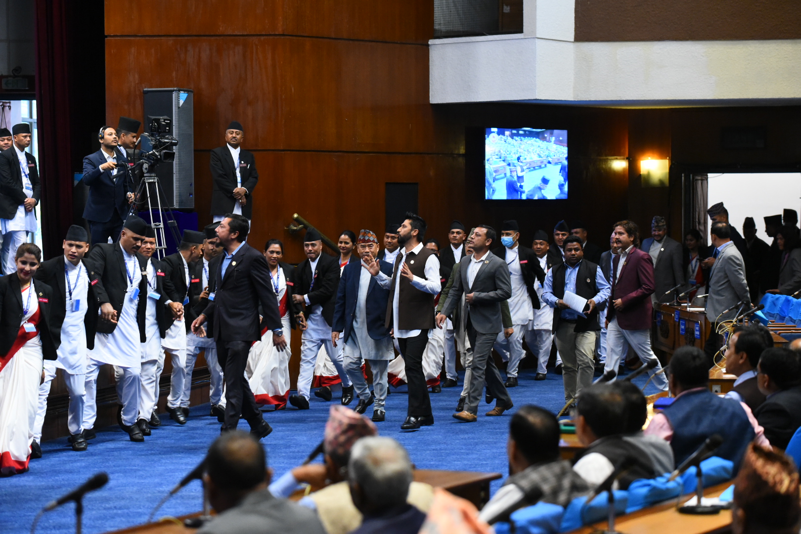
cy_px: 267
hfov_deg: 18.3
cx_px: 400
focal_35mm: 112
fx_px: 2492
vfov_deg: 12.2
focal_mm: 112
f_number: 4
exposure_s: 1/160
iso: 6400
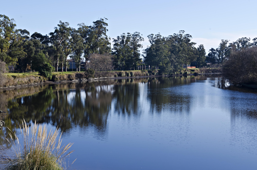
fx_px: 481
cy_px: 85
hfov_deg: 29.9
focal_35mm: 68
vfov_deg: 20.1
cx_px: 128
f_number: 16
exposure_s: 1/40
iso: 100
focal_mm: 45
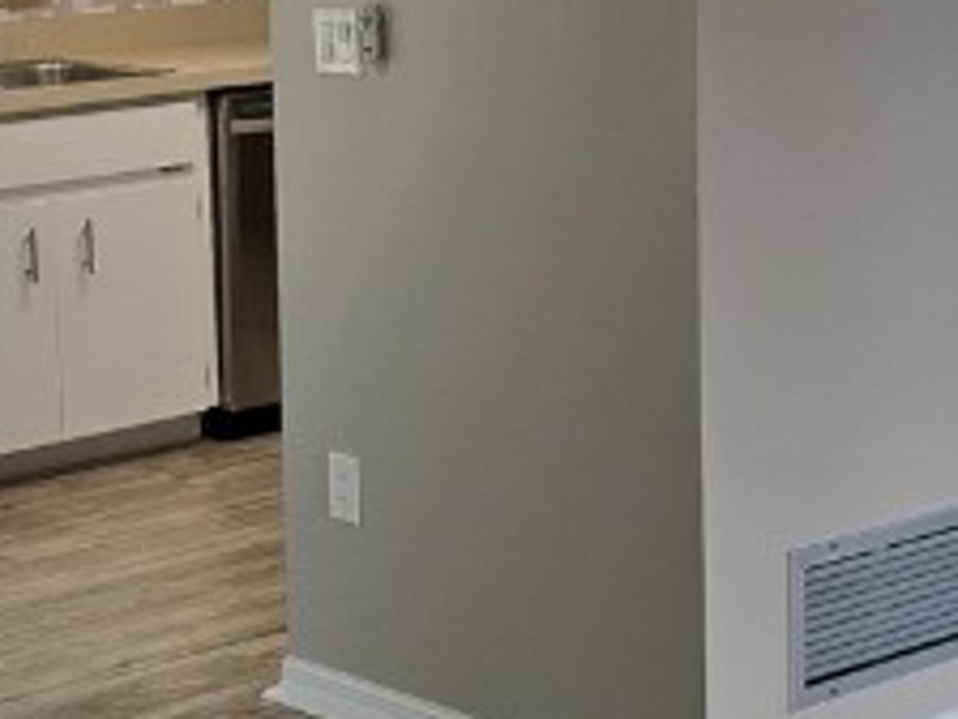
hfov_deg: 18.7
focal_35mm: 105
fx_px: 2906
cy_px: 150
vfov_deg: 14.0
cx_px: 346
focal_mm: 6.3
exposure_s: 1/180
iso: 80
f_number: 1.7
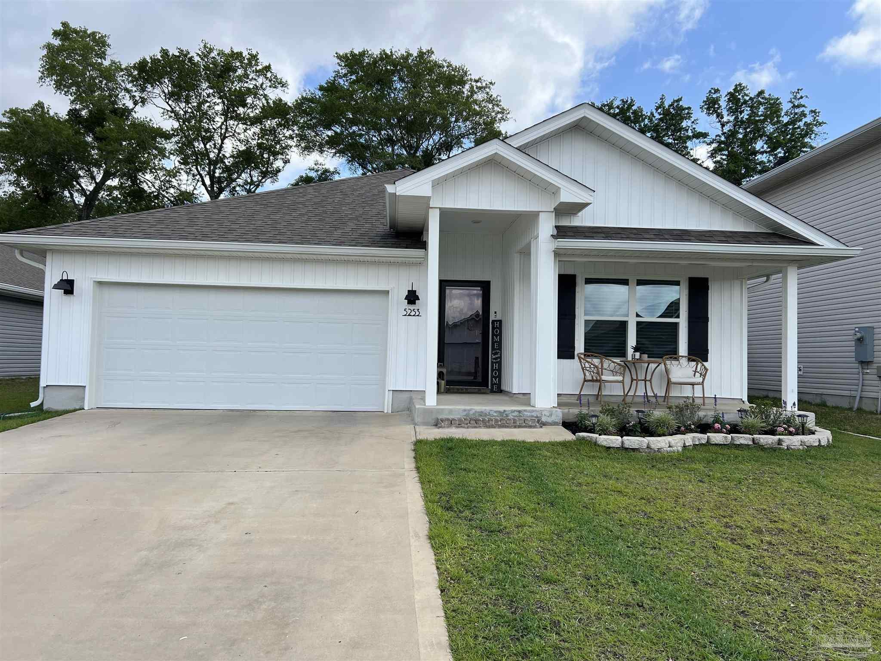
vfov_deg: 53.1
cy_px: 330
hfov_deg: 67.3
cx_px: 440
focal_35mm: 26
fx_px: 662
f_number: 1.5
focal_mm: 5.7
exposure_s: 1/2695
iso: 50
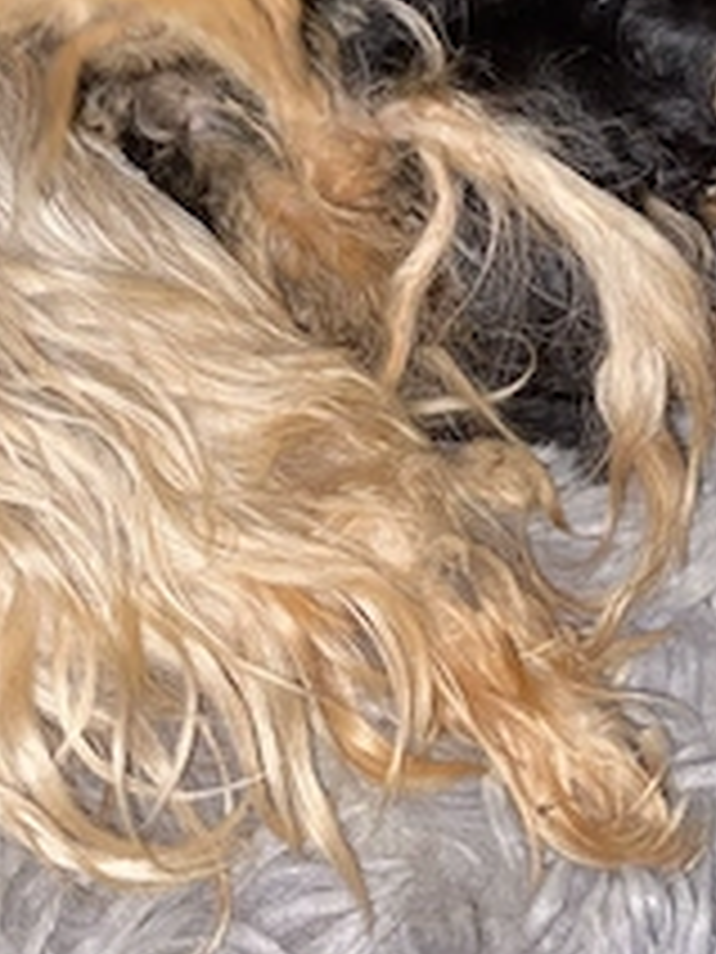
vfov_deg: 37.2
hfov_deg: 29.7
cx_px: 329
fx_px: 1351
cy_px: 162
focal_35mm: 49
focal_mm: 4.25
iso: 50
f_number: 1.8
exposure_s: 1/43
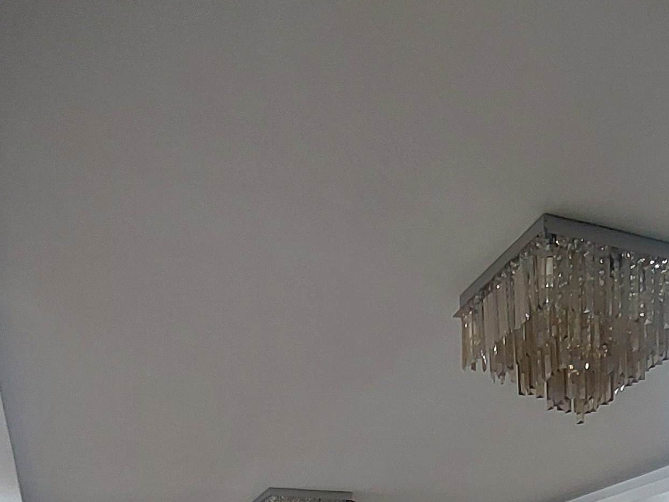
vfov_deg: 26.3
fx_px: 812
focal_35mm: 42
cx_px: 466
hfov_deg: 43.9
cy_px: 727
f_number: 2.2
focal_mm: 1.74
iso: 160
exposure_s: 1/50
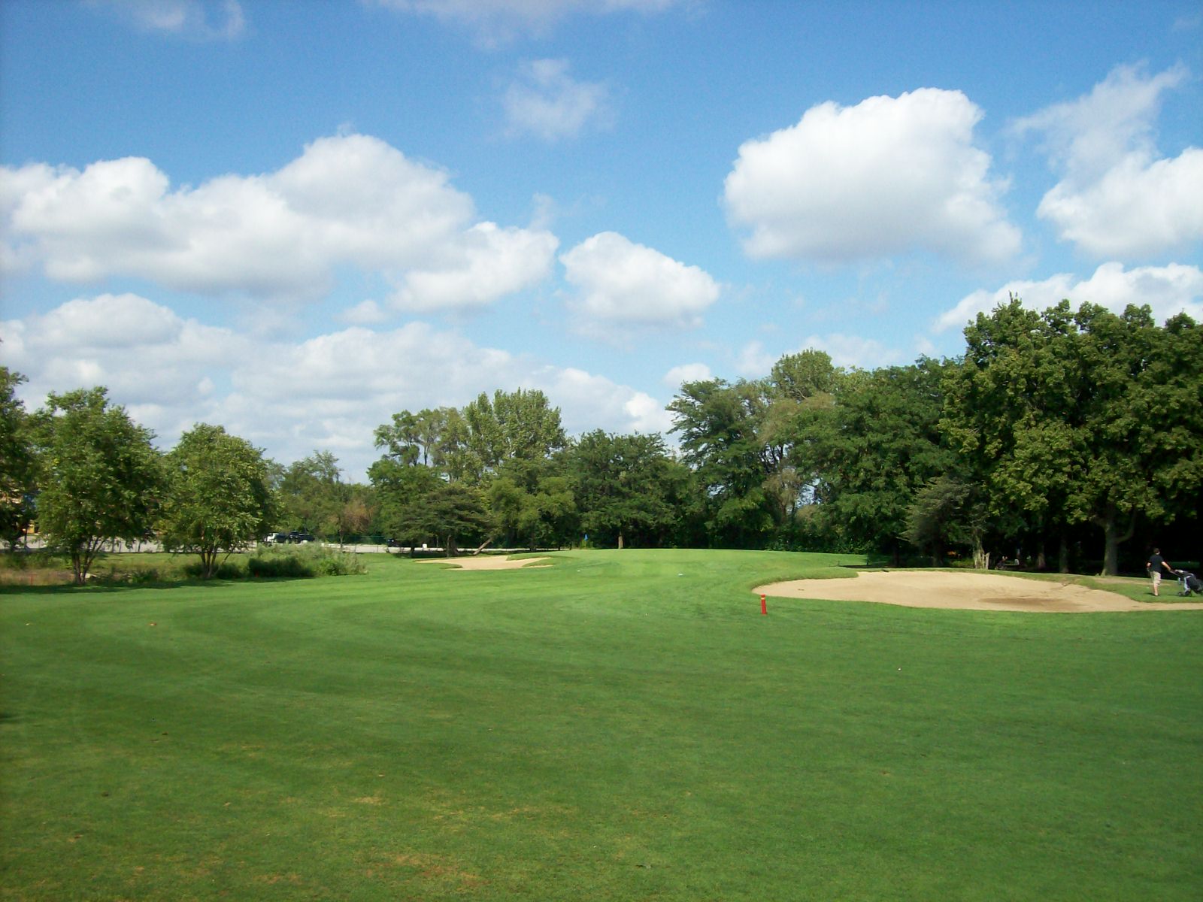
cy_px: 451
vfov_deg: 39.7
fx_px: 1251
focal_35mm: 36
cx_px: 602
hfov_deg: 51.4
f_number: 4.8
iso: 80
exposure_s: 1/654
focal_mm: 6
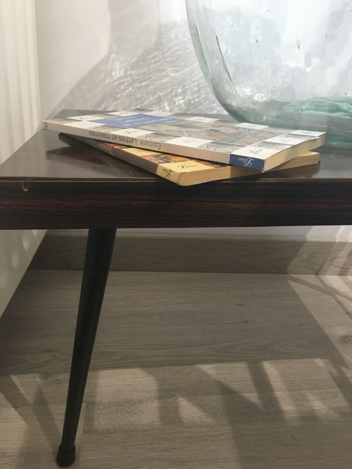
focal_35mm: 29
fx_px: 393
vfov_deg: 61.7
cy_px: 234
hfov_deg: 48.2
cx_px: 176
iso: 160
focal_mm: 4.15
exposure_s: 1/33
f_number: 2.2
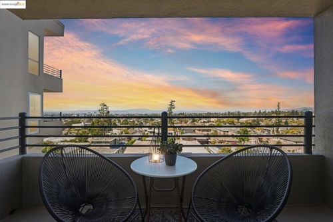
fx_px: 153
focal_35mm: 17
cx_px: 166
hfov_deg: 94.7
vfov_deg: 71.7
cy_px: 111
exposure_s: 1/250
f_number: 8
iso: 800
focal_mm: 16.6
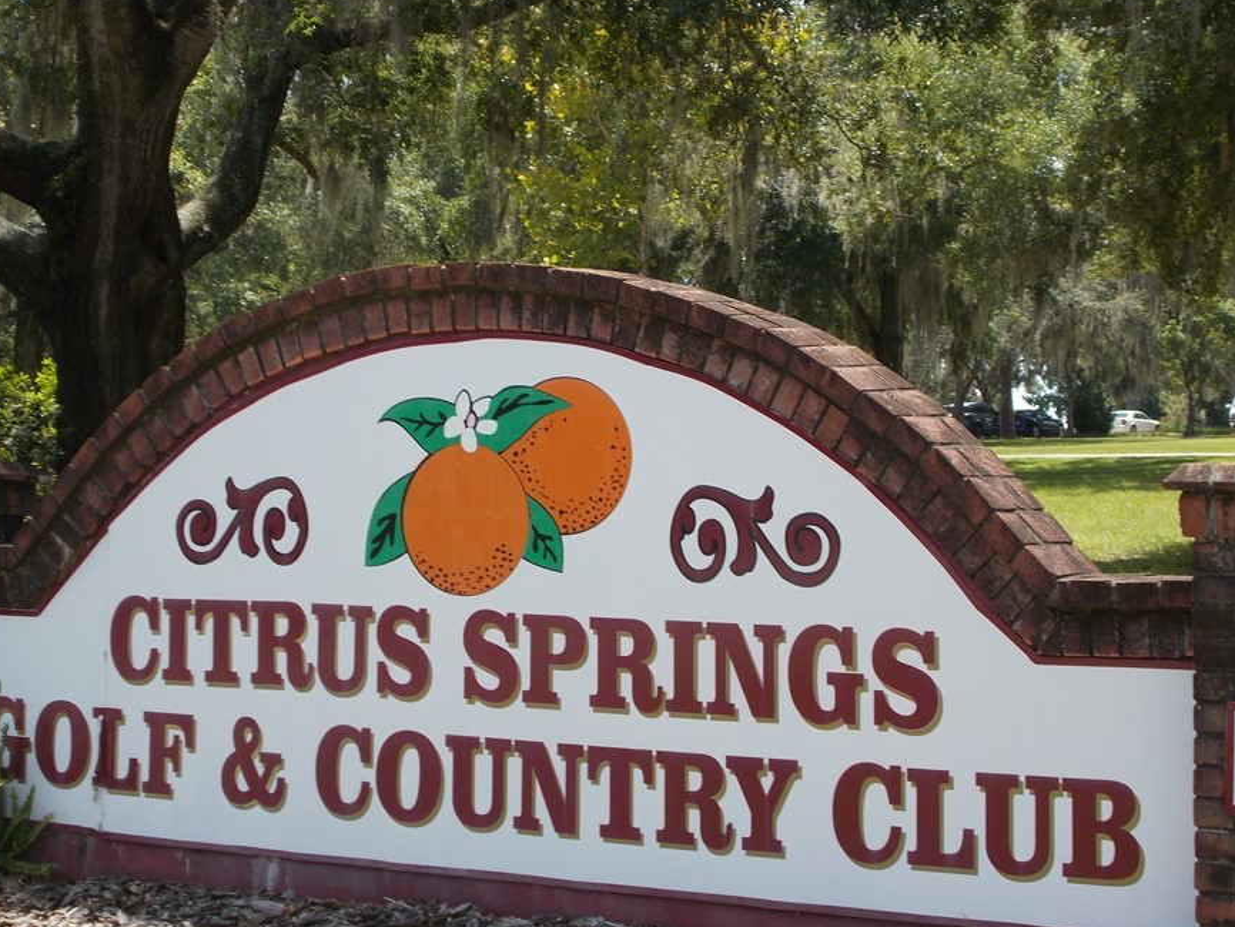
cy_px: 439
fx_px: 2784
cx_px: 578
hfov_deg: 25.0
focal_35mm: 78
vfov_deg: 18.9
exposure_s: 1/200
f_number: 5.3
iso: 80
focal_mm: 11.8
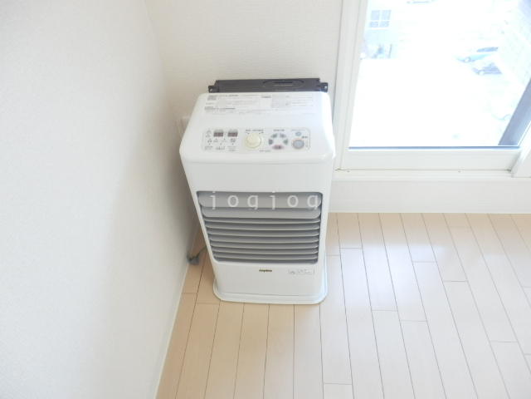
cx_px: 266
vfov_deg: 56.8
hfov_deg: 71.6
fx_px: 368
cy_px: 200
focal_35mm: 24
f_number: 3
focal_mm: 4.2
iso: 200
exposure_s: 1/30
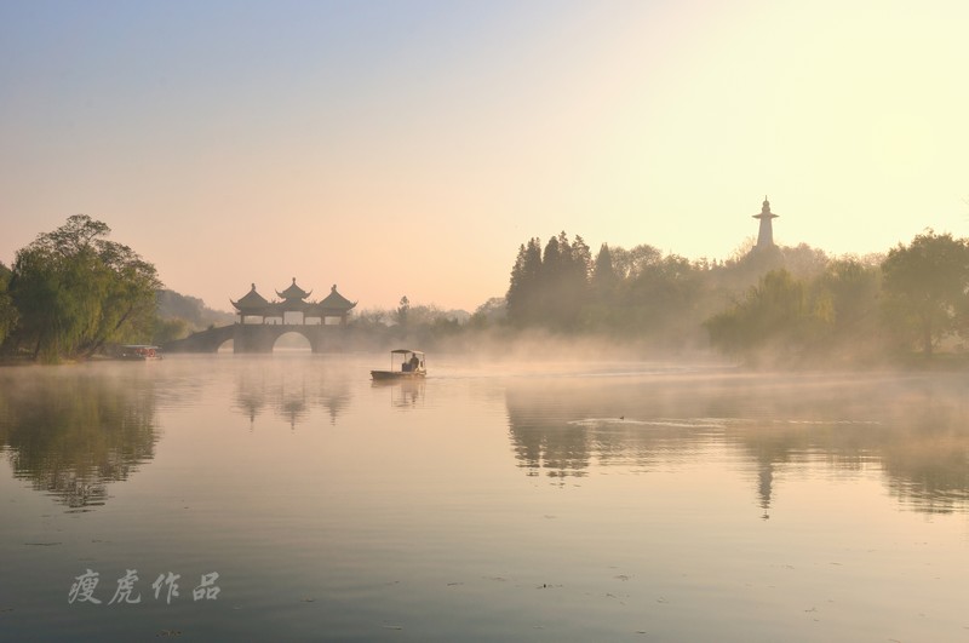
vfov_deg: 29.8
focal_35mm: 45
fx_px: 1210
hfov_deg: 43.7
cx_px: 484
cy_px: 322
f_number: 14
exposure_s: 1/80
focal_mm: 30
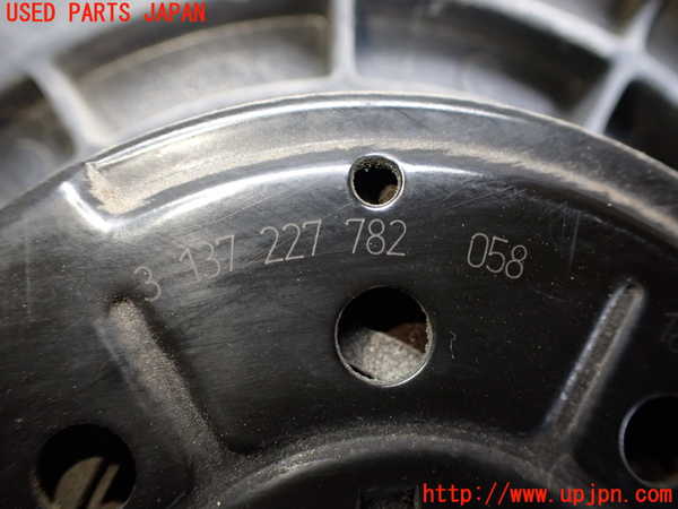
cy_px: 254
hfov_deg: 60.0
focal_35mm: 30
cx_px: 339
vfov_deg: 46.8
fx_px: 588
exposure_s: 1/125
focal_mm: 5.4
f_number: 2.3
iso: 250
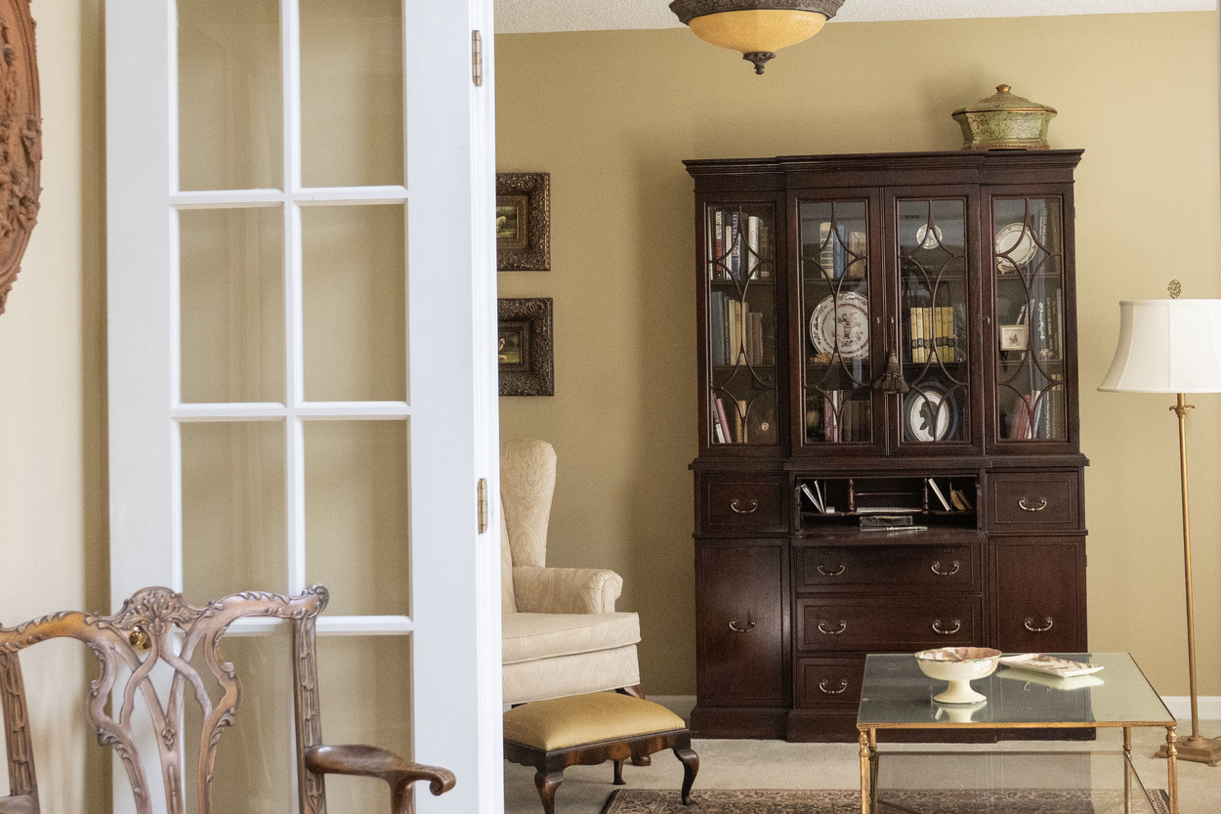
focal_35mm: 59
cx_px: 727
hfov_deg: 33.8
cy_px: 258
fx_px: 2001
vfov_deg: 22.9
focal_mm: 24
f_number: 5
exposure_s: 1/250
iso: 1000
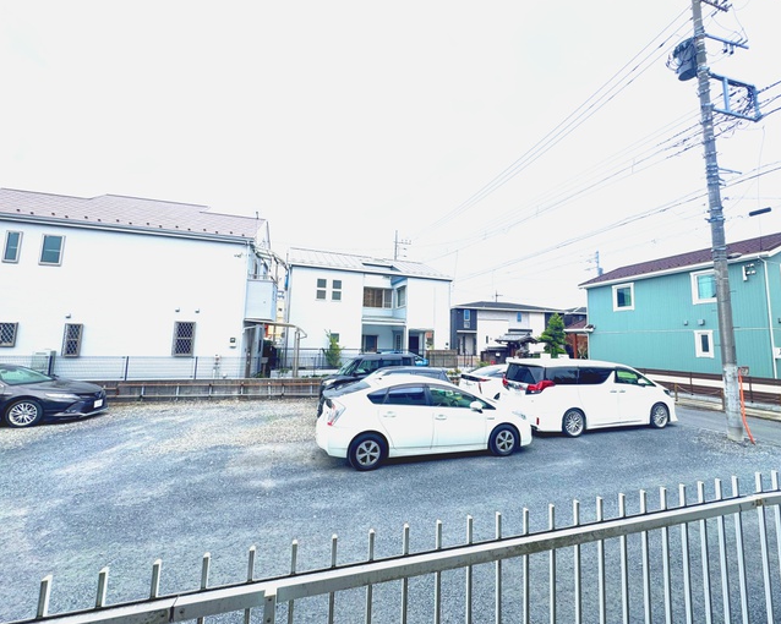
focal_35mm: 15
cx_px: 427
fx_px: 347
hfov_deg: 96.5
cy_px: 305
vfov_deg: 84.0
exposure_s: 1/131
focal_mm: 2.22
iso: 40
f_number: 2.2
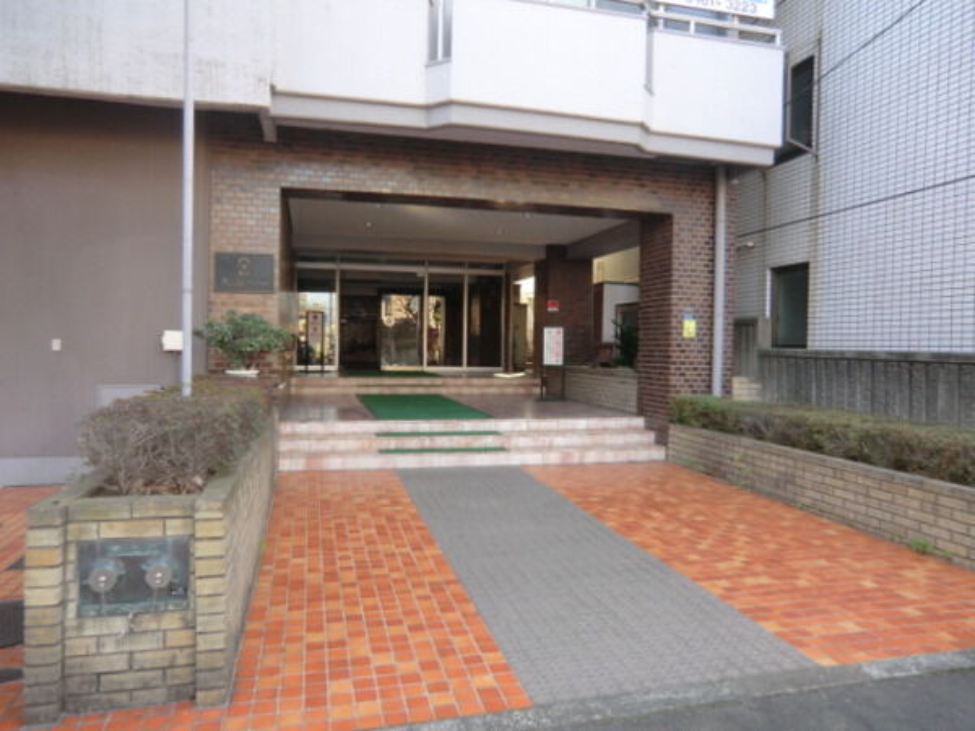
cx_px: 488
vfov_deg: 56.8
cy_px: 366
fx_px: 676
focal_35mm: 24
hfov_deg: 71.6
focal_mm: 4.3
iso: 80
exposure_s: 1/60
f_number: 3.2
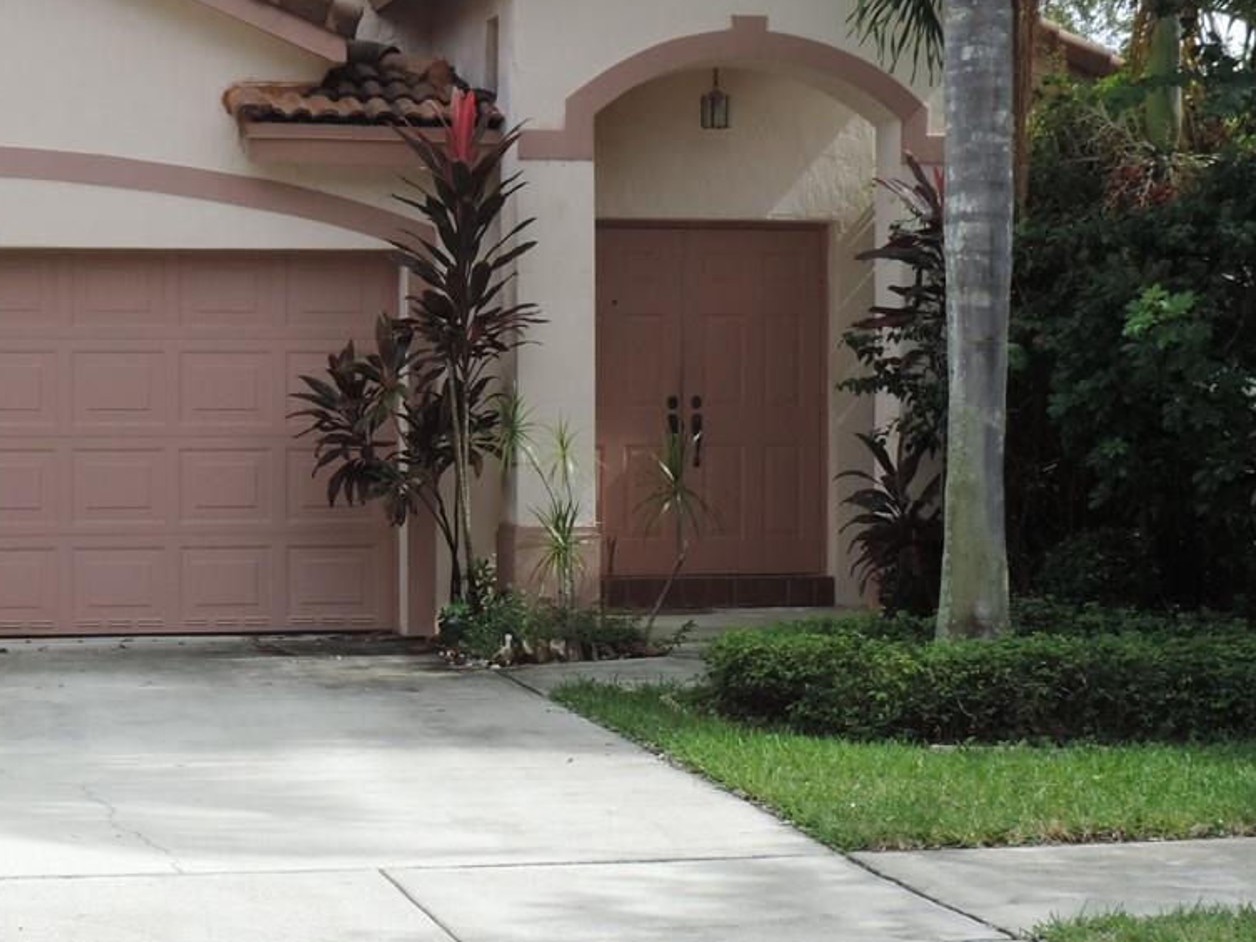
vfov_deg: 17.4
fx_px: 3085
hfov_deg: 23.0
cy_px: 474
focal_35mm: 85
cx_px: 459
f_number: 3.3
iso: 80
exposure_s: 1/500
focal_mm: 7.1
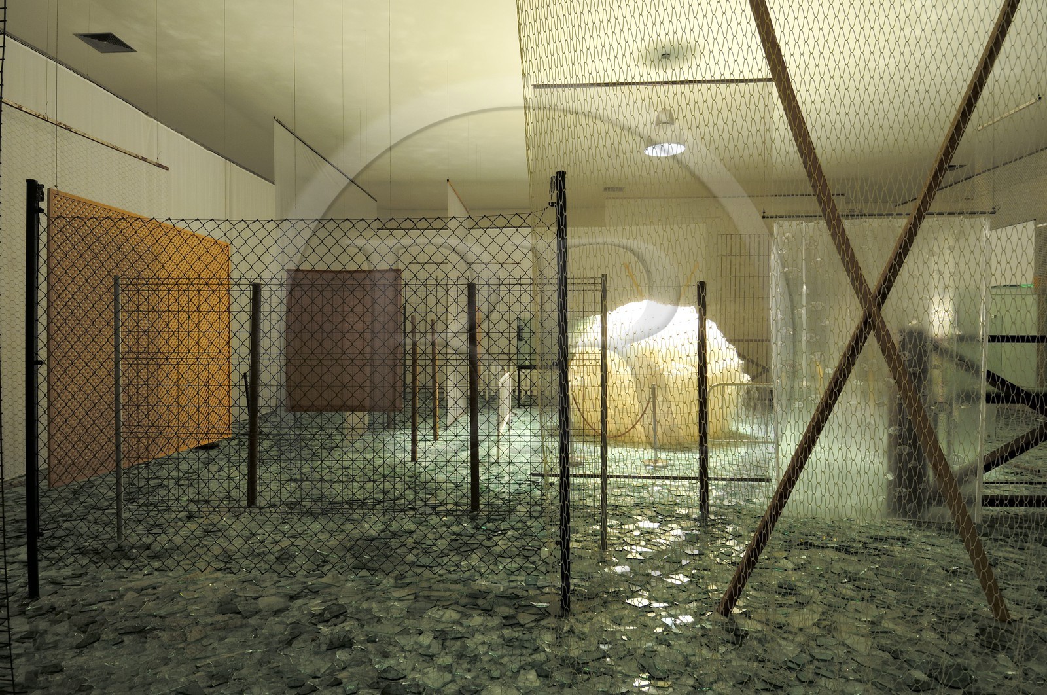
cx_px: 524
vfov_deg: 59.3
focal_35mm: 21
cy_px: 348
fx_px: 610
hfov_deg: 81.3
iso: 100
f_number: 8
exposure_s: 1.1
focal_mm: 14
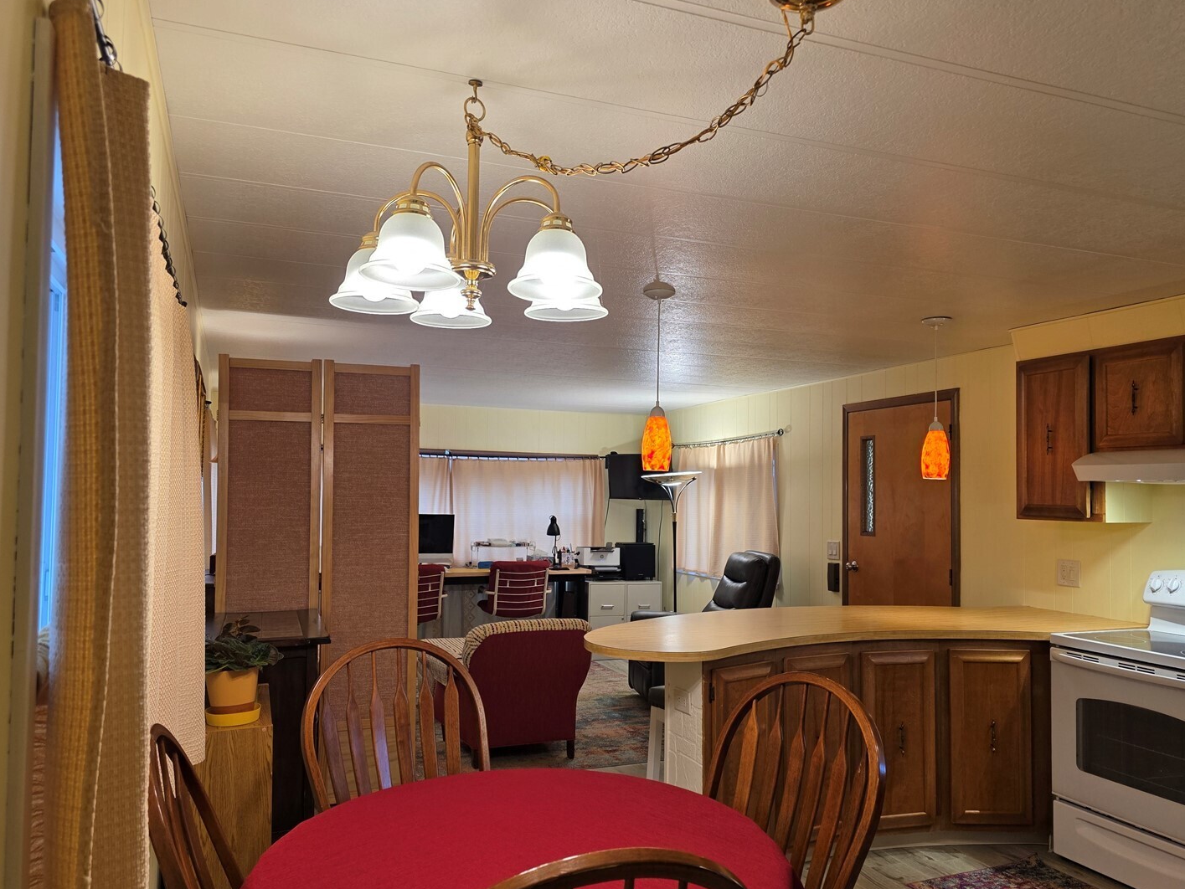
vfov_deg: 53.1
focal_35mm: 26
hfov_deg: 67.3
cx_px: 591
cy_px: 456
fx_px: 890
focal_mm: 6.3
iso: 100
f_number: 1.7
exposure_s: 1/120
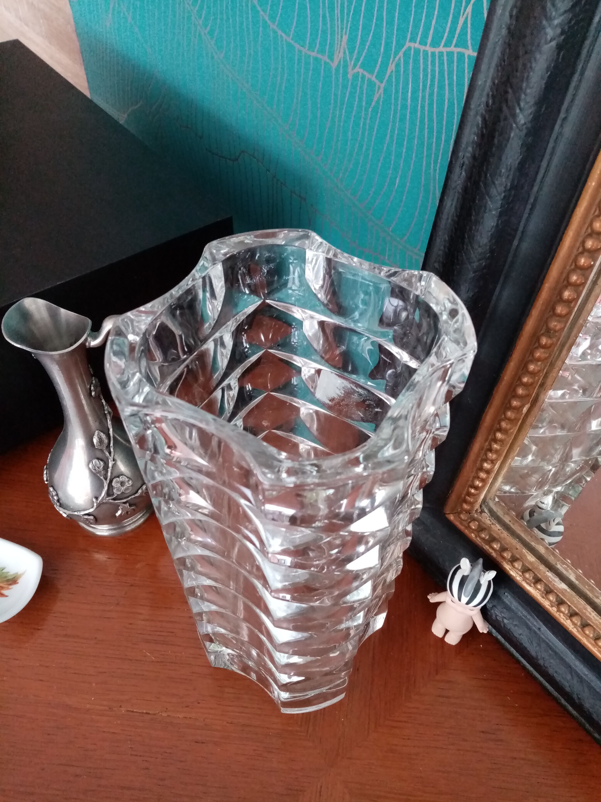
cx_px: 300
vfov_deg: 67.3
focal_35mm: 26
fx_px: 602
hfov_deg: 53.1
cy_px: 401
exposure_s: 1/25
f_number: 1.8
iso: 702
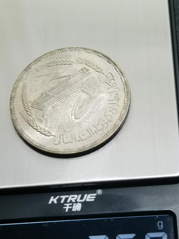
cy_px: 130
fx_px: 545
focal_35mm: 79
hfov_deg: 18.7
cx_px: 92
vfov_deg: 24.7
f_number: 1.9
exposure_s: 1/100
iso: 125
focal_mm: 6.67
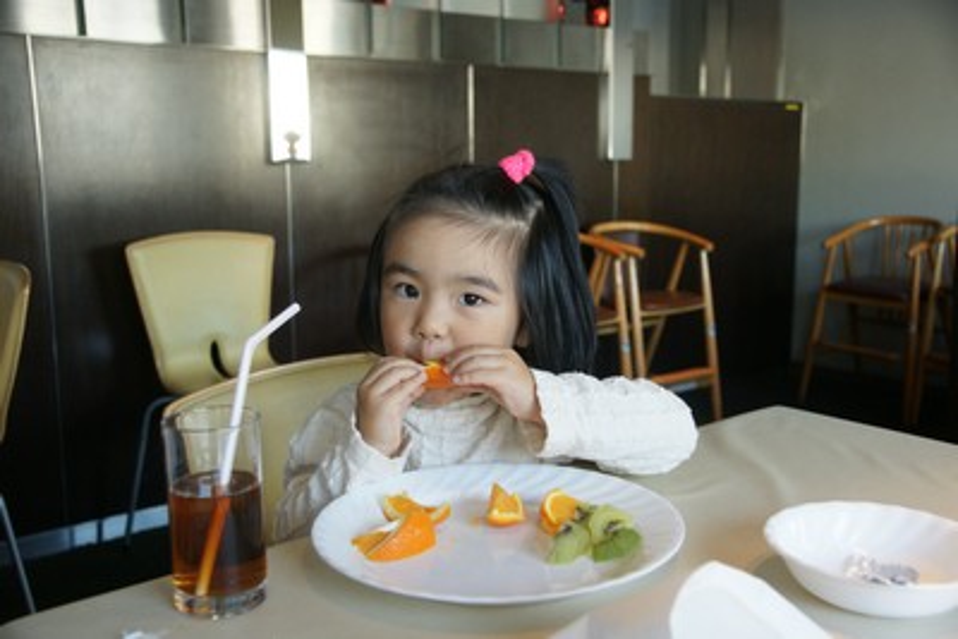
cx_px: 479
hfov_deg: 53.1
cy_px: 320
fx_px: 958
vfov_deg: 36.9
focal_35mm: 36
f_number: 4.5
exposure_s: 1/60
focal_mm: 24
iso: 800
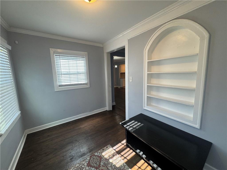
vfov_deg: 85.7
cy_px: 85
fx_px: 92
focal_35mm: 14
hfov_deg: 102.1
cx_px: 114
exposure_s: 1/120
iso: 125
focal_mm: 2.22
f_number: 2.2
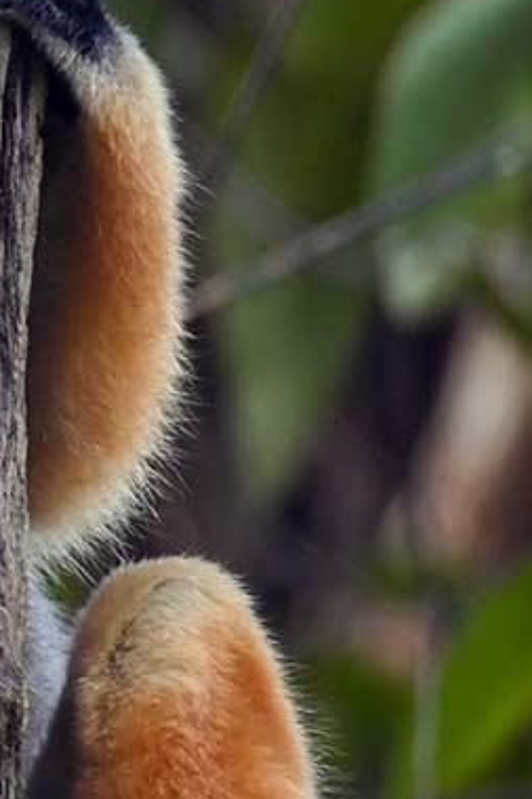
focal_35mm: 1896
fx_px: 42063
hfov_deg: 0.7
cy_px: 576
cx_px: -540
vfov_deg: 1.1
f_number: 6.3
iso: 800
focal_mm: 600
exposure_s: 1/320
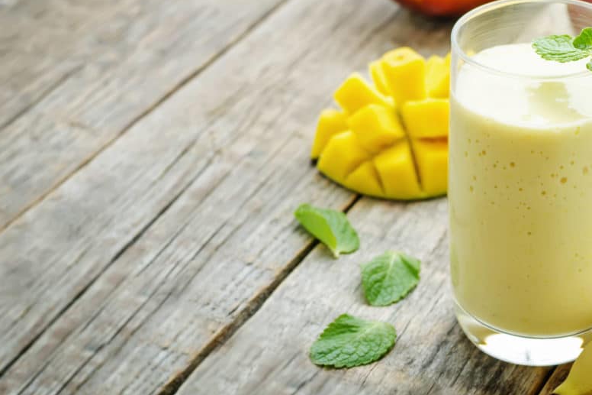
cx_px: 372
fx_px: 1628
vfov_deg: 13.8
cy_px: 155
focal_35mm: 99
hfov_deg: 20.6
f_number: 5.6
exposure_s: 1/20
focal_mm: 50
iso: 100
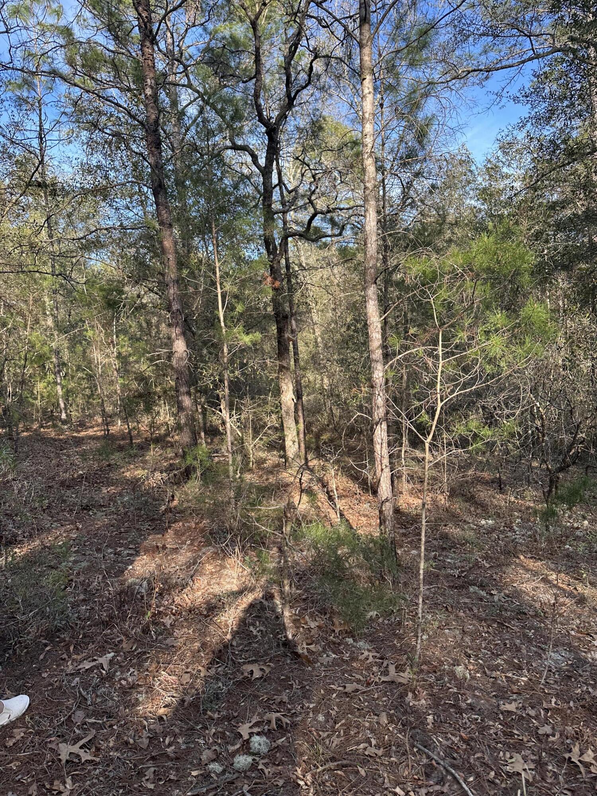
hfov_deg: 56.8
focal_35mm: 24
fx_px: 552
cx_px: 298
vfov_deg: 71.6
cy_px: 398
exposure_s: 1/491
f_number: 1.78
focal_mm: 6.86
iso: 80
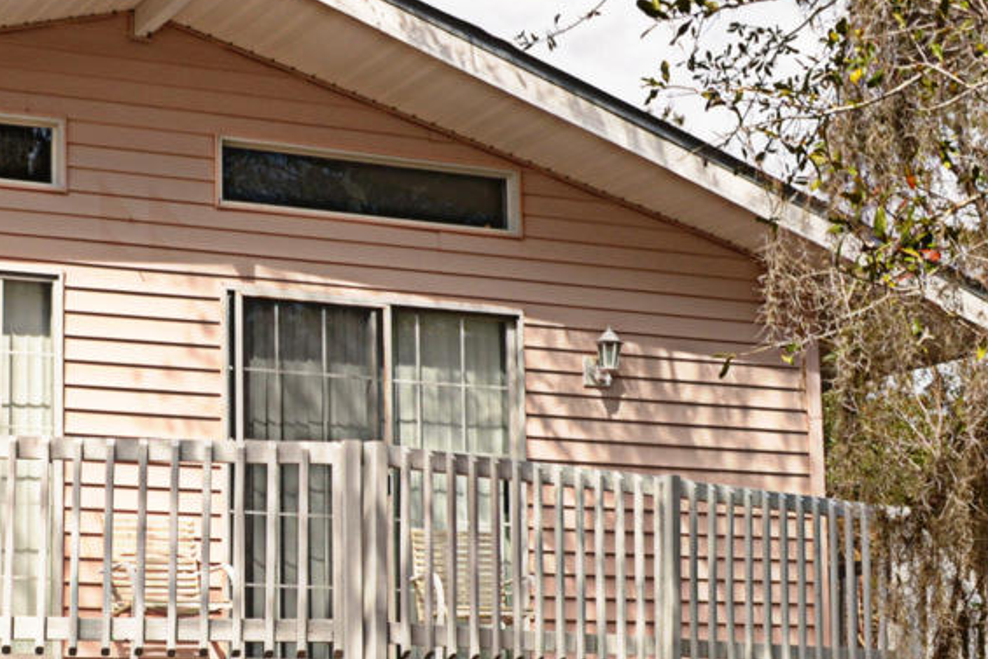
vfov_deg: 16.0
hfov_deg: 23.5
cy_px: 501
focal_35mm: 85
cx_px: 177
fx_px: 2333
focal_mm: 20
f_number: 8
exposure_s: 1/250
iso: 100
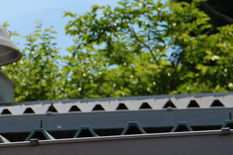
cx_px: -7
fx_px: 1959
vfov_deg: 4.5
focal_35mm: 303
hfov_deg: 6.8
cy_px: -72
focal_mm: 66
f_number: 8
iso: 200
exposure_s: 1/1000
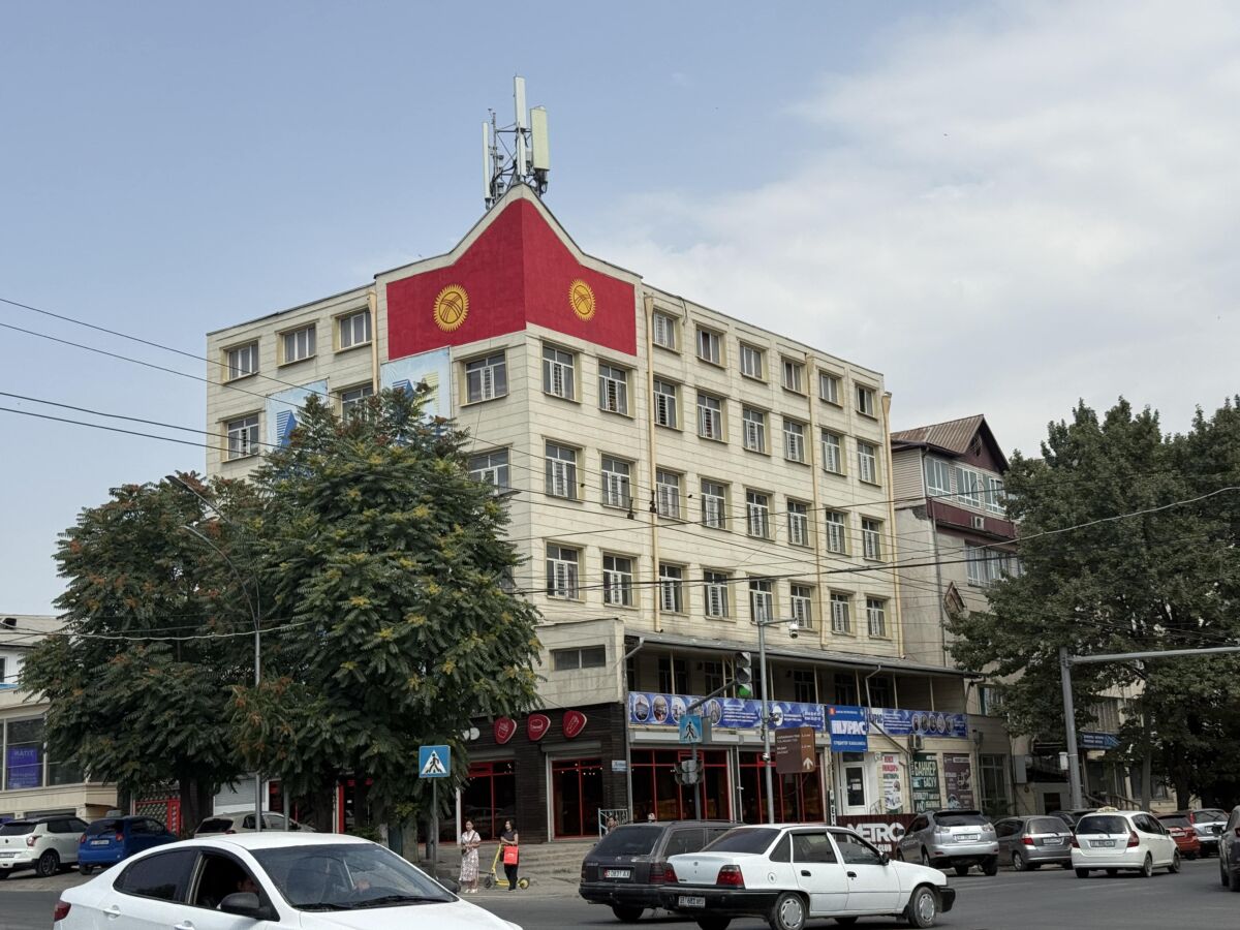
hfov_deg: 39.7
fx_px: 1719
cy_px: 465
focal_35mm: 48
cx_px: 620
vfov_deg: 30.3
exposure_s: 1/6024
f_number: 1.78
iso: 64
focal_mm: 6.76
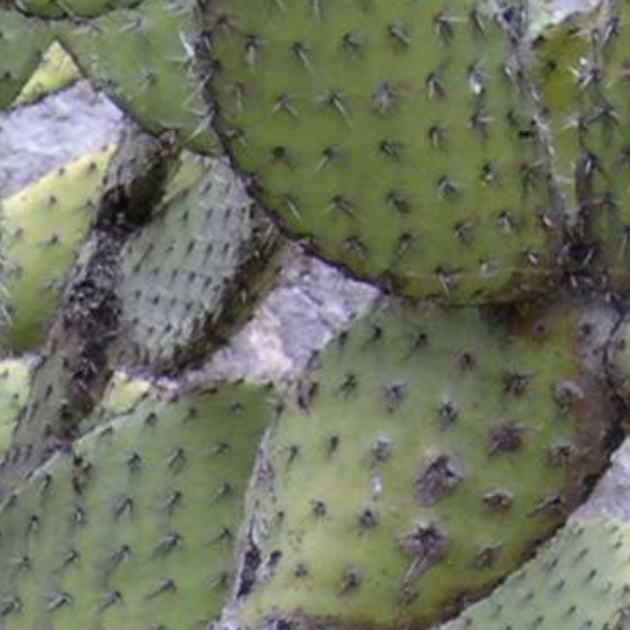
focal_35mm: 205
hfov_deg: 8.1
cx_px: -708
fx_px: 4221
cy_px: 1445
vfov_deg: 8.0
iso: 100
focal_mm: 8
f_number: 2.8
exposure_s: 1/51
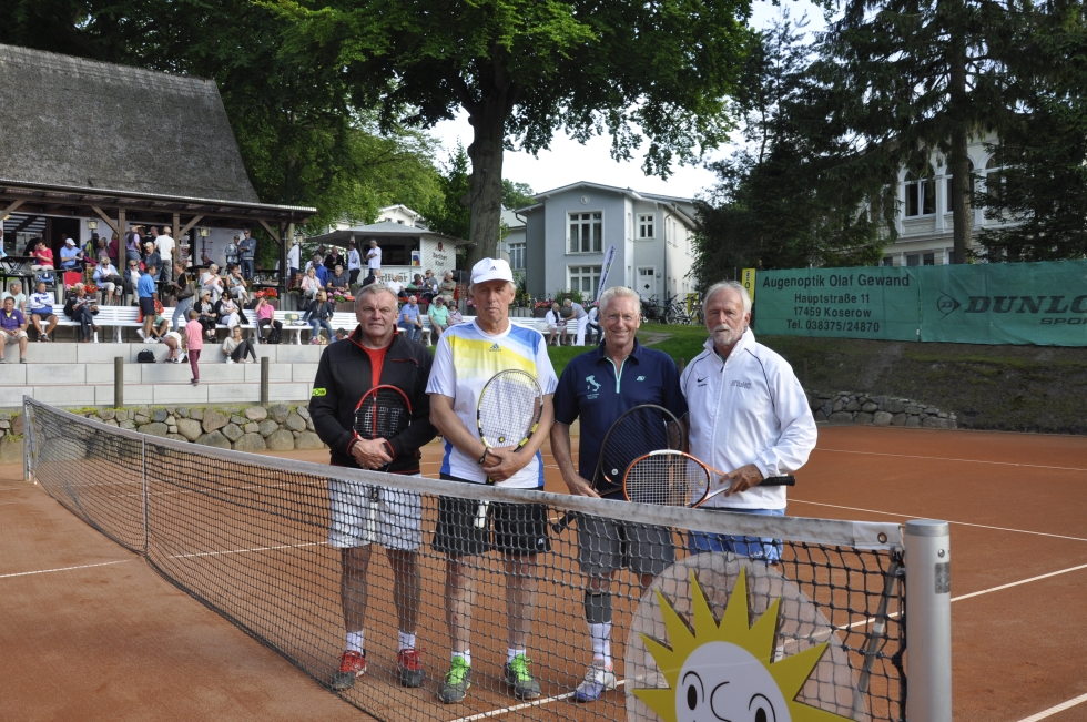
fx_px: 995
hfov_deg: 57.3
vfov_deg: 39.9
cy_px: 361
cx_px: 544
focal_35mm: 33
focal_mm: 22
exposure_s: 1/180
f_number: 6.7
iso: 200
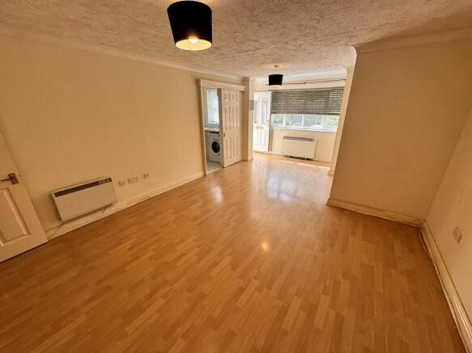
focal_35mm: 14
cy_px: 176
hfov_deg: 102.1
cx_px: 236
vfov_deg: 85.7
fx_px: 191
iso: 40
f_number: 2.2
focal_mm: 2.22
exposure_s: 1/113
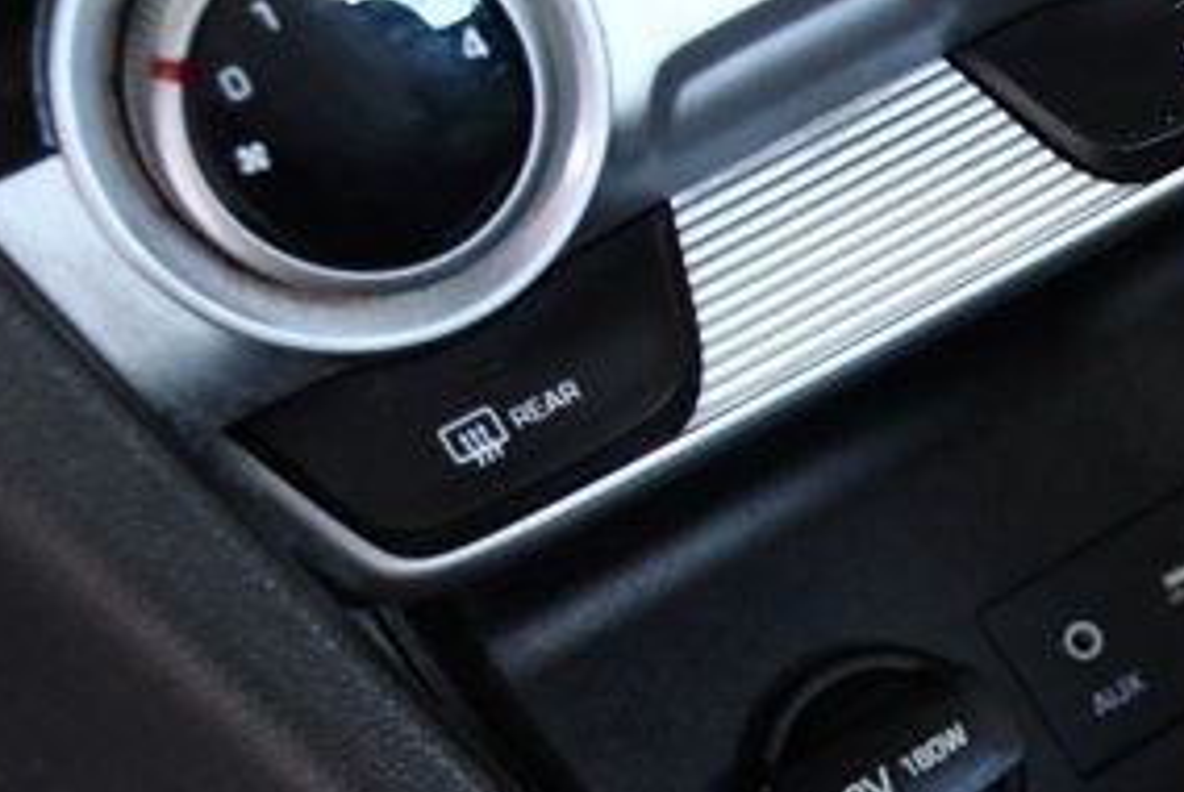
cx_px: 2110
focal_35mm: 162
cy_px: 1046
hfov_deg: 11.7
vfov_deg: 8.4
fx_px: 5333
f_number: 4.5
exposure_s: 1/80
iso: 2500
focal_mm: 30
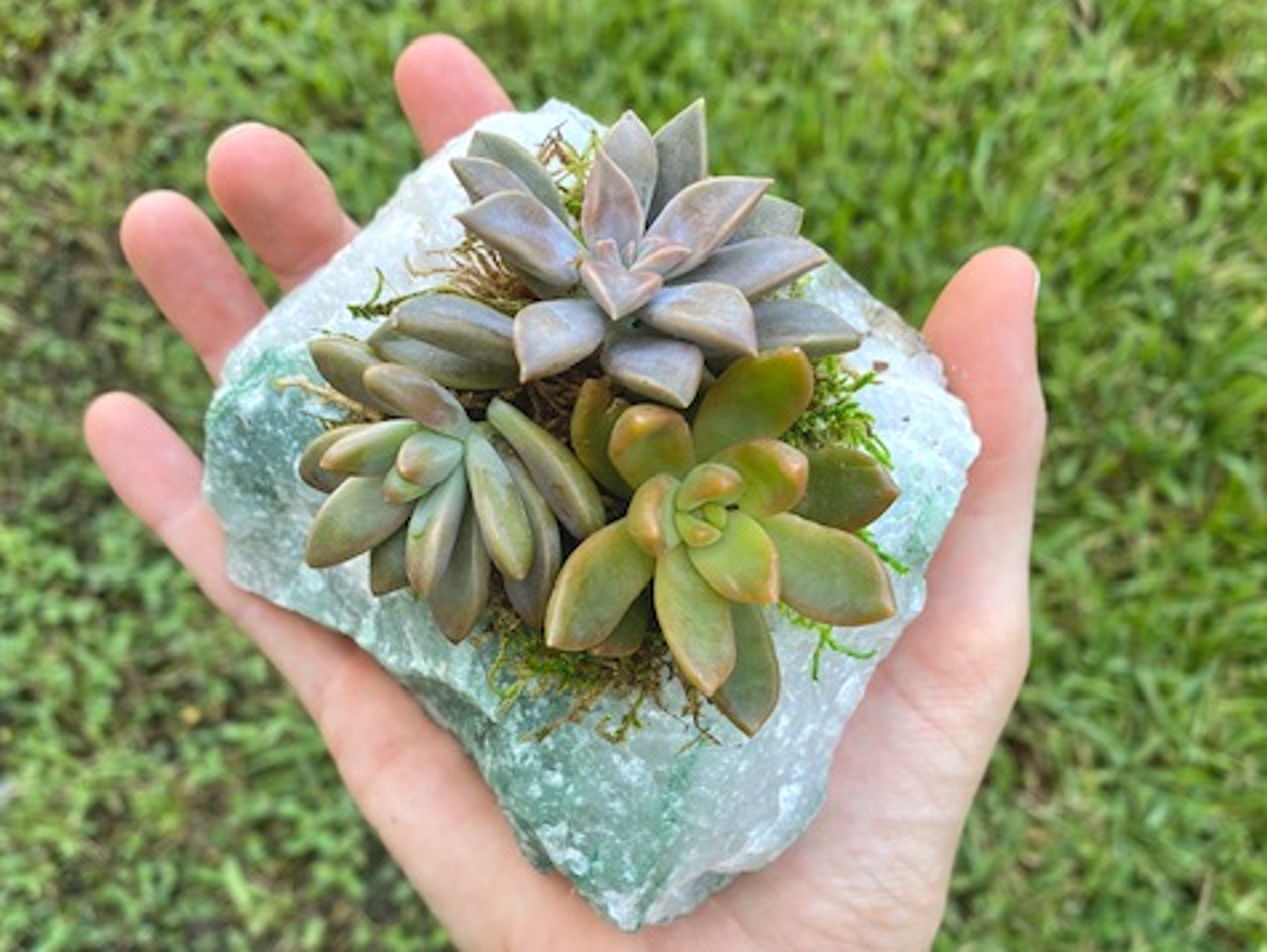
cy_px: 581
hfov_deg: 52.6
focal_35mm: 35
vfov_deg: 40.5
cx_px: 635
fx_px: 1282
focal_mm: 4.25
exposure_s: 1/122
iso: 32
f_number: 1.8
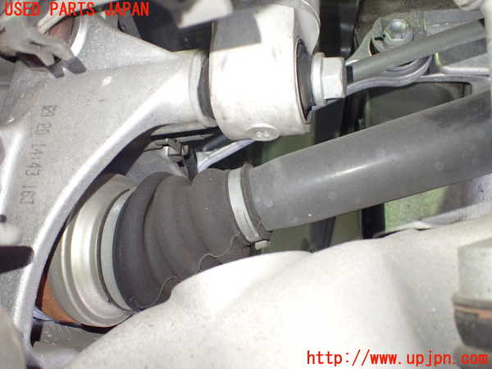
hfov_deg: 60.0
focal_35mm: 30
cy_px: 184
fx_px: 426
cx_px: 246
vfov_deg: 46.8
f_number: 2.3
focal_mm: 5.4
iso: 1000
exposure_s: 1/30
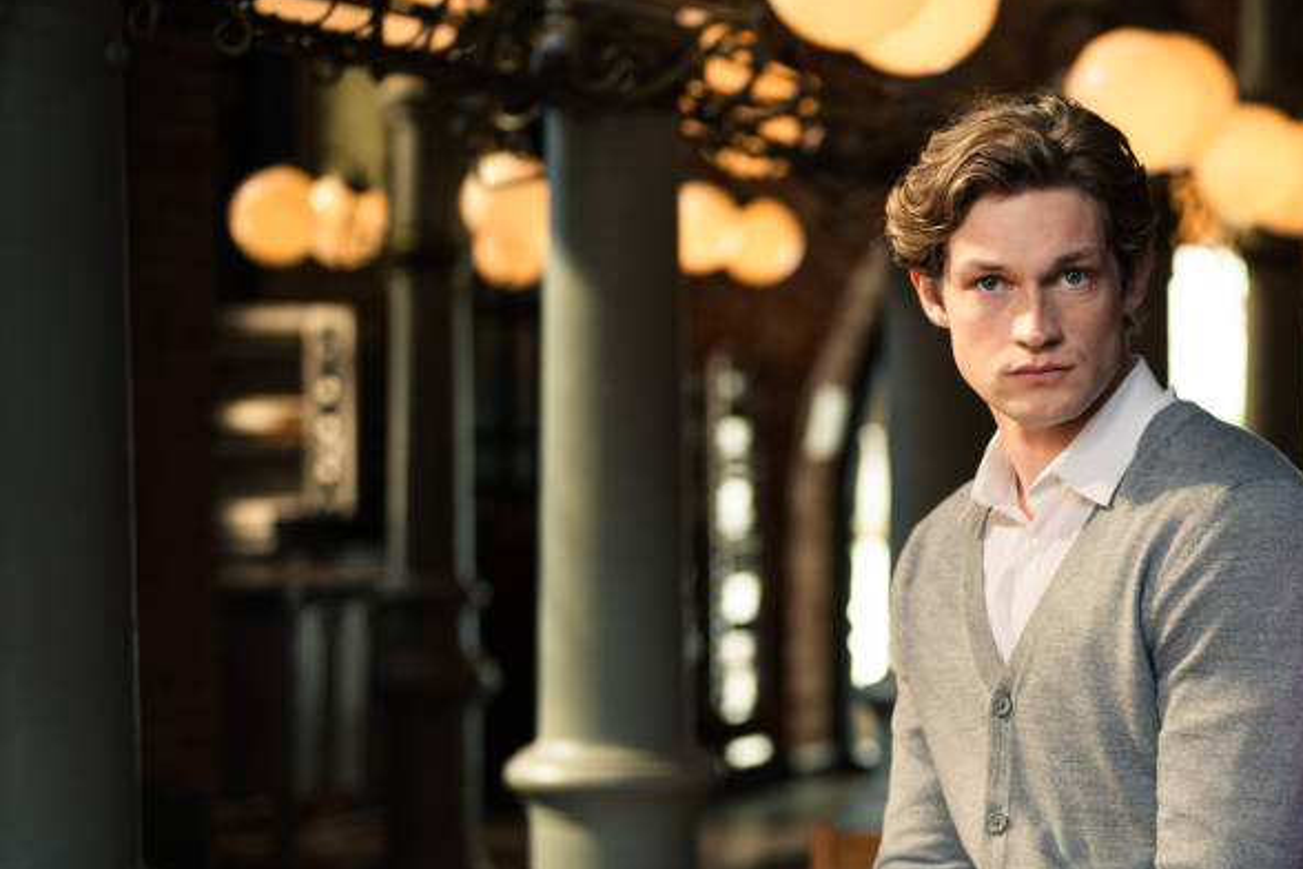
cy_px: 663
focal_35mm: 102
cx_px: 1256
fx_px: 3692
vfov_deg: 13.4
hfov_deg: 19.5
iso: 320
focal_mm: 50
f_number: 1.8
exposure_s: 1/200
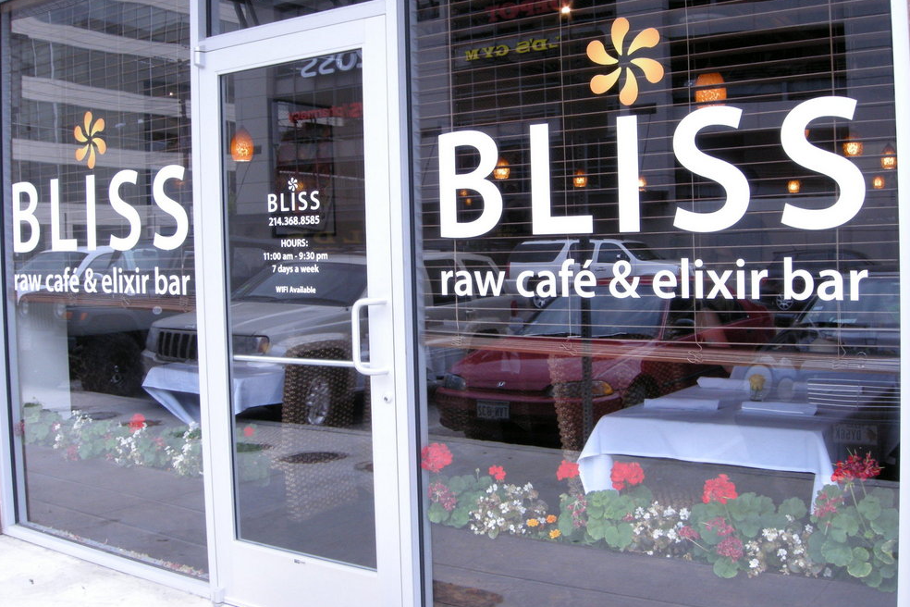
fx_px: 935
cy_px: 267
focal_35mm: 37
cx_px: 455
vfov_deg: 35.9
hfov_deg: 51.9
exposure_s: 1/60
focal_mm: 7.5
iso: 200
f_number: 7.6
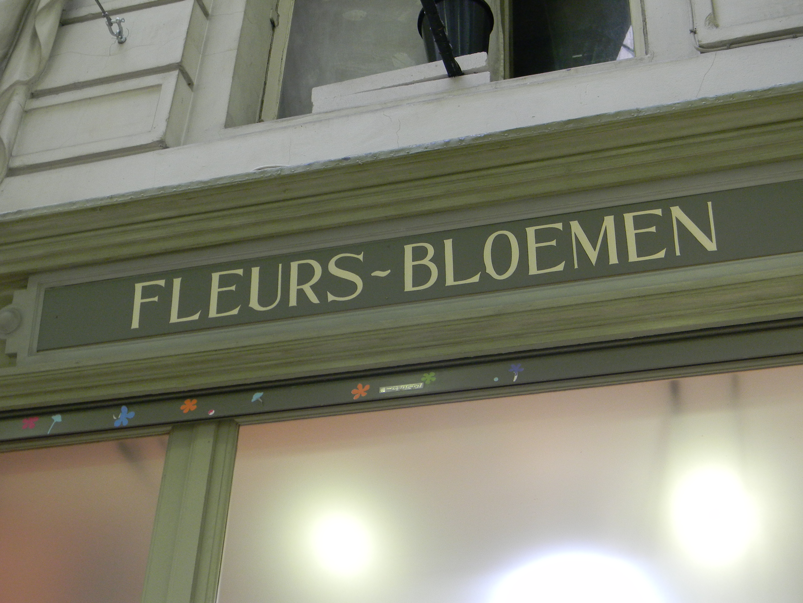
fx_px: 1090
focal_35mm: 47
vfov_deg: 30.9
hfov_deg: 40.4
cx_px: 402
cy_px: 302
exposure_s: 1/30
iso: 275
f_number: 3.9
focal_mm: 8.6
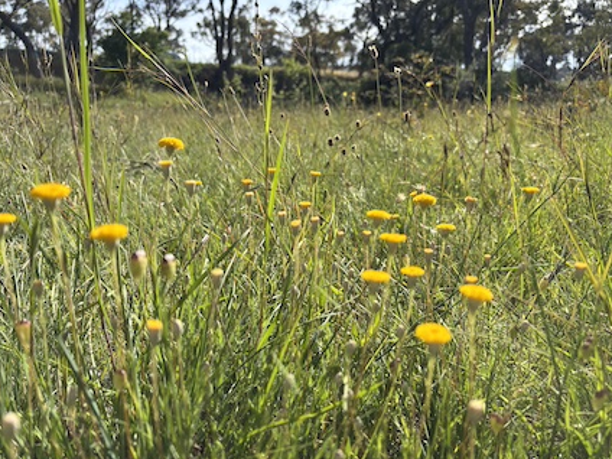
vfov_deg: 51.4
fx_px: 477
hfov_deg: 65.3
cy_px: 232
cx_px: 303
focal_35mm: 27
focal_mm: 5.96
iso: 50
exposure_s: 1/2062
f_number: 1.6
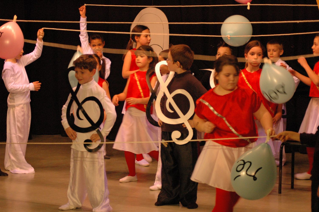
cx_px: 160
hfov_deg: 19.5
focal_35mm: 105
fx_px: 930
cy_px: 106
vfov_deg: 13.0
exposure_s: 1/60
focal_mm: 70
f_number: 4
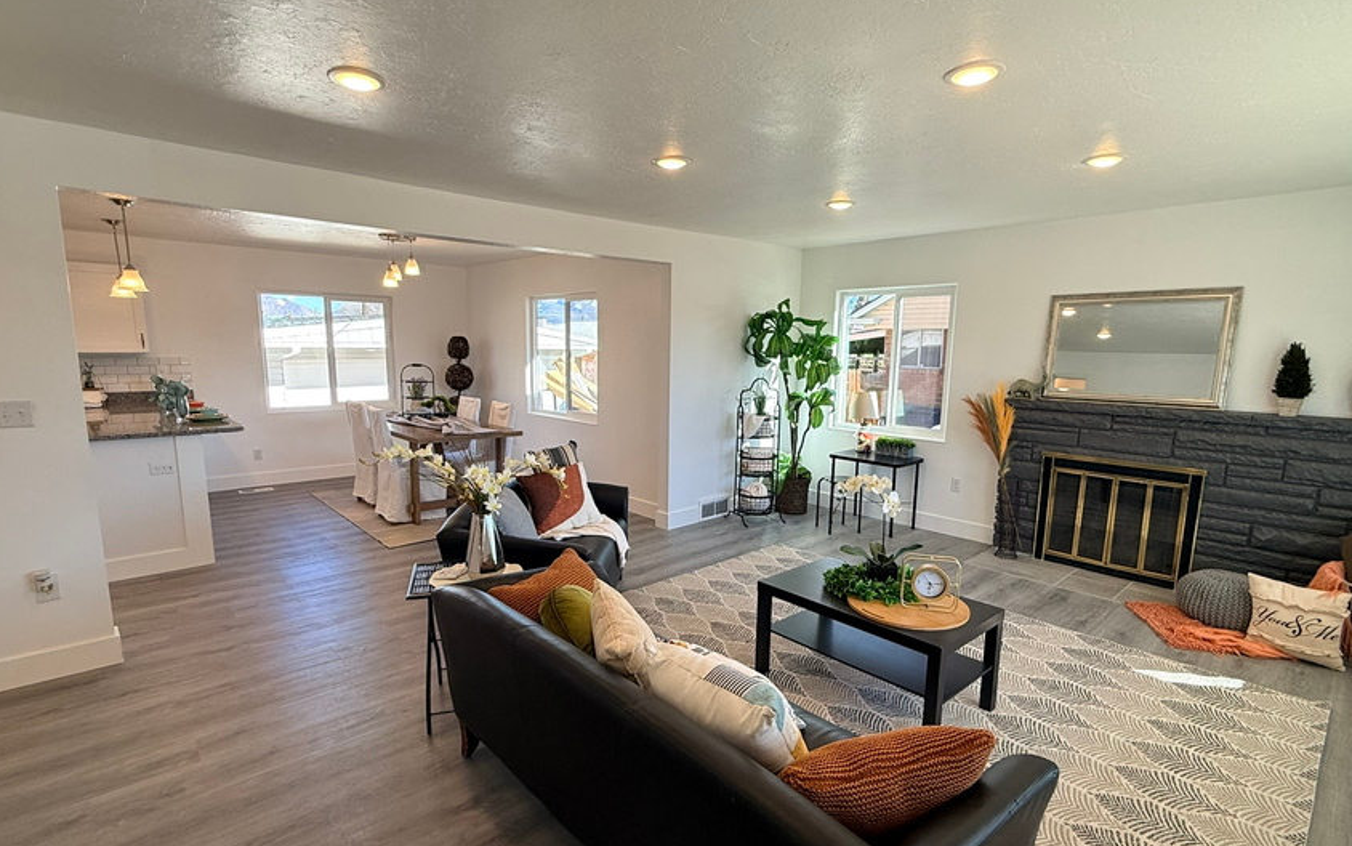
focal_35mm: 18
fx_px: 663
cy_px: 452
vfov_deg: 65.0
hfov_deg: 91.1
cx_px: 686
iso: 64
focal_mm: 2.22
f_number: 2.2
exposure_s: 1/135
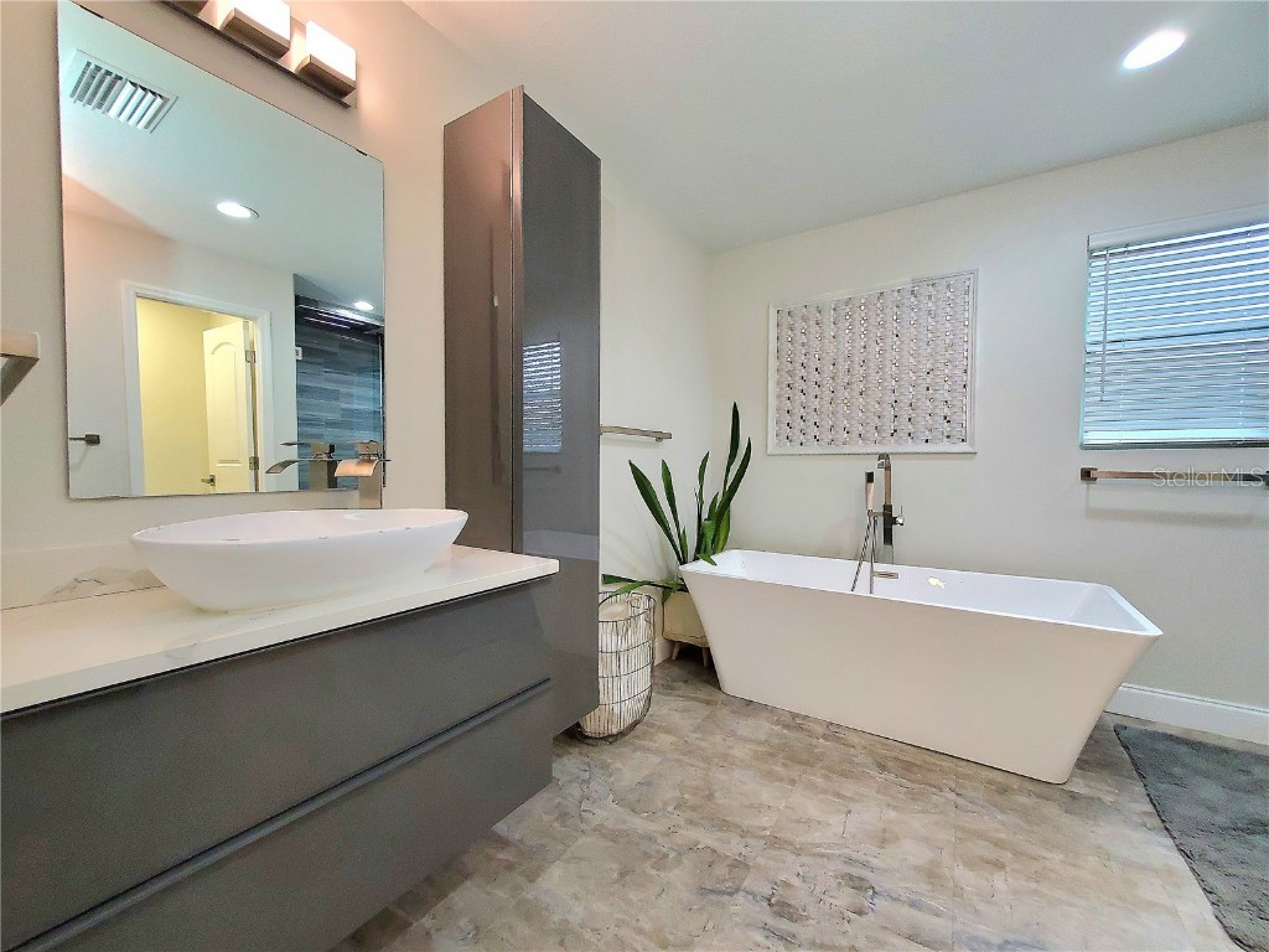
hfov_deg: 106.2
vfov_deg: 89.9
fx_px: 477
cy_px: 476
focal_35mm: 13
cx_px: 634
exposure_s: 1/60.2
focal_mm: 1.8
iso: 250
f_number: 2.2
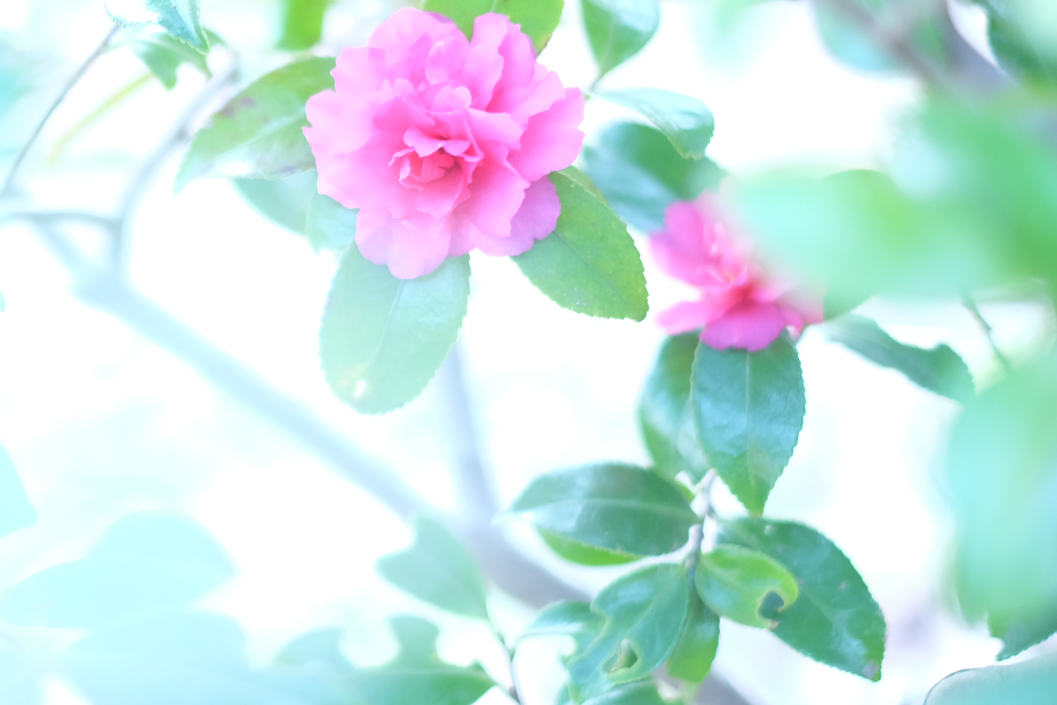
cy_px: 186
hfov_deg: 23.9
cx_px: 235
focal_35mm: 84
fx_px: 2466
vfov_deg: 16.2
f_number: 1.4
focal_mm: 35
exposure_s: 1/60
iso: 640
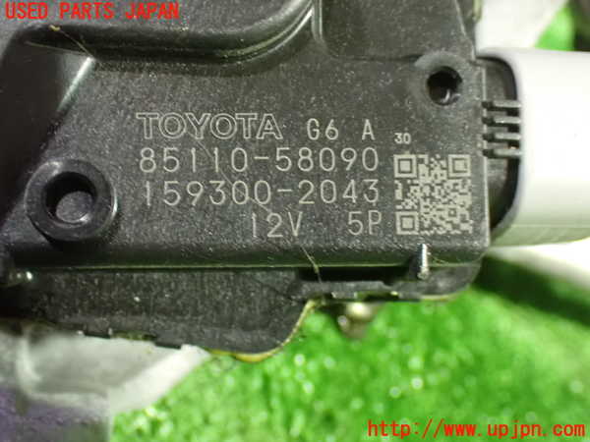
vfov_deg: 30.9
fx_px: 801
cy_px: 221
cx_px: 295
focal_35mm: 47
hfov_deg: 40.4
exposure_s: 1/15
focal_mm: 8.4
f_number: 3.1
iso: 1600
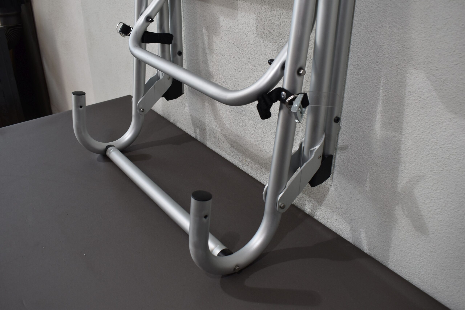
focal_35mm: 33
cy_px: 155
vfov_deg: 40.0
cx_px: 232
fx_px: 426
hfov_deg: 57.2
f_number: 5.6
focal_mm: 22
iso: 360
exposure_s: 1/125
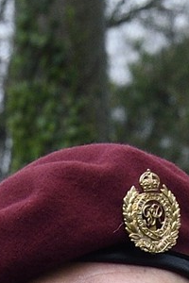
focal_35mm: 336
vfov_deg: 5.5
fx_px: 2646
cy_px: 1058
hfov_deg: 4.1
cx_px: 175
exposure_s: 1/100
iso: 1600
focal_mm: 42
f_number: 9
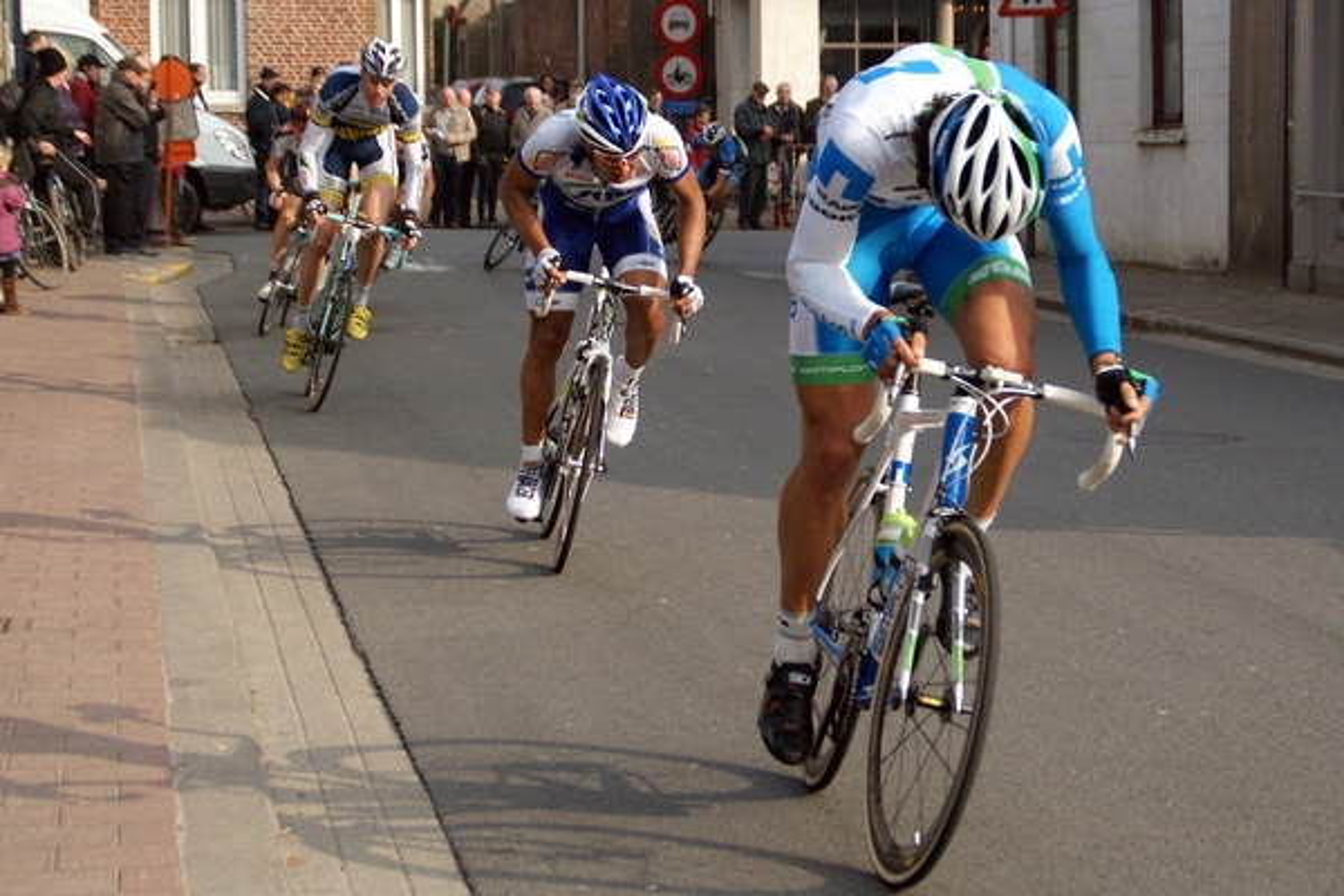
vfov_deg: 18.2
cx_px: 672
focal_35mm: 75
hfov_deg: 27.0
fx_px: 2800
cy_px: 448
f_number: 4.5
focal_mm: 50
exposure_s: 1/1000
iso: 200
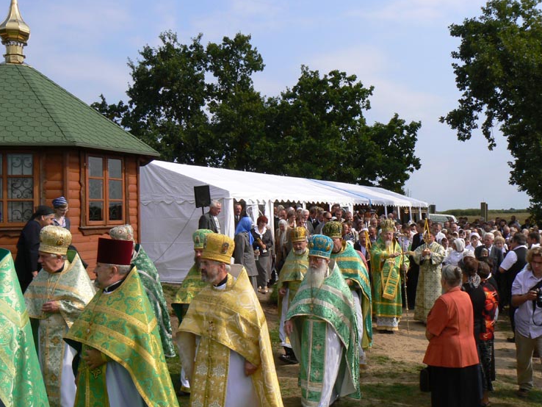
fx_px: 611
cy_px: 218
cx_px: 278
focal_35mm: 39
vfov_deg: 36.8
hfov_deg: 47.8
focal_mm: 6
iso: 80
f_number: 6.3
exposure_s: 1/400
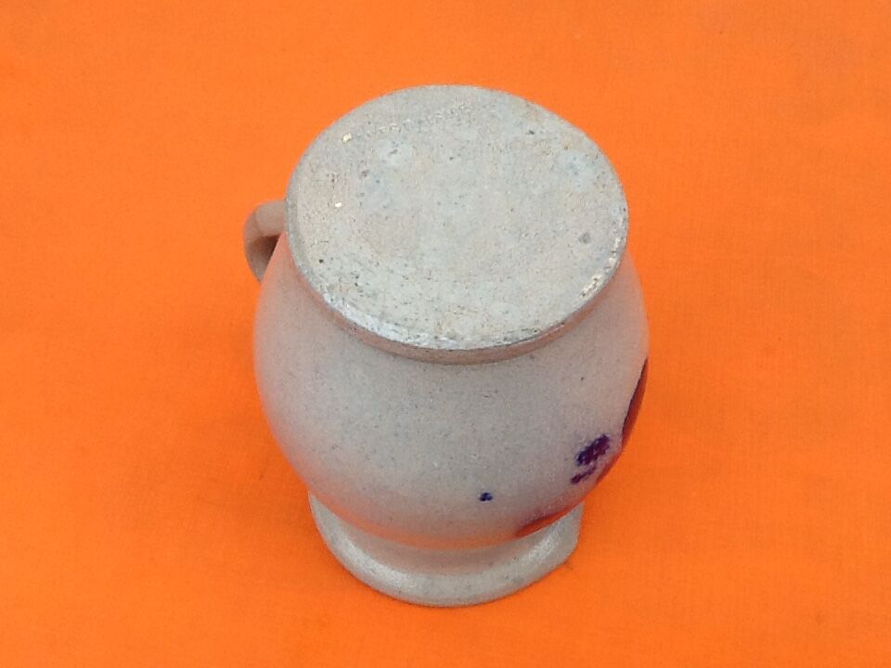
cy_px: 334
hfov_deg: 42.9
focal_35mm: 44
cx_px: 446
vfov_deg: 32.9
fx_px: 1133
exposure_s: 1/120
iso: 64
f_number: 2.4
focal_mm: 2.03
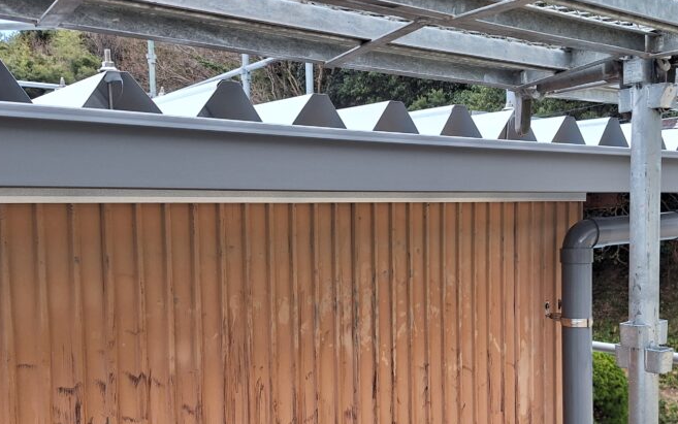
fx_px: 702
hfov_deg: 51.5
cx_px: 372
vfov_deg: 33.4
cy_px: 269
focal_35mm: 38
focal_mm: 5.54
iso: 40
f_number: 1.8
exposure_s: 1/500
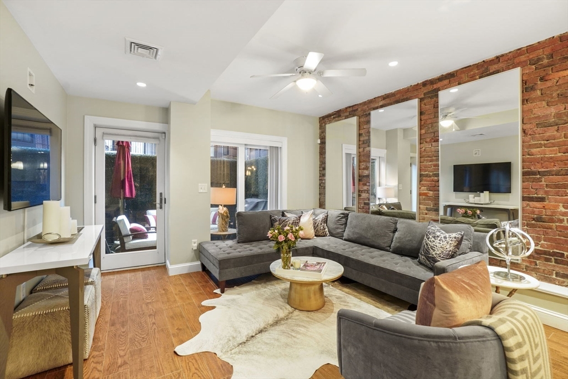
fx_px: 237
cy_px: 190
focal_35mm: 15
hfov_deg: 100.4
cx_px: 284
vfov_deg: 77.3
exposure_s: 1/1.25
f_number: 9
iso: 500
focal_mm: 10
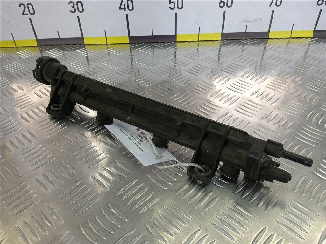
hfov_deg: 65.3
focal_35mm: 27
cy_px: 122
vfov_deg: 51.4
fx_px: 254
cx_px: 163
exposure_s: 1/100
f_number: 1.6
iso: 140
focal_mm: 4.11
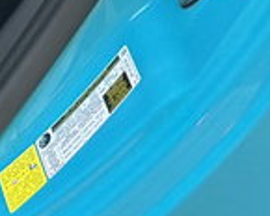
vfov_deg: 6.0
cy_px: -307
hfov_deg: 7.3
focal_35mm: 248
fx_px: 1982
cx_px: -378
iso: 250
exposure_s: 1/40
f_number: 1.78
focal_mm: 6.86
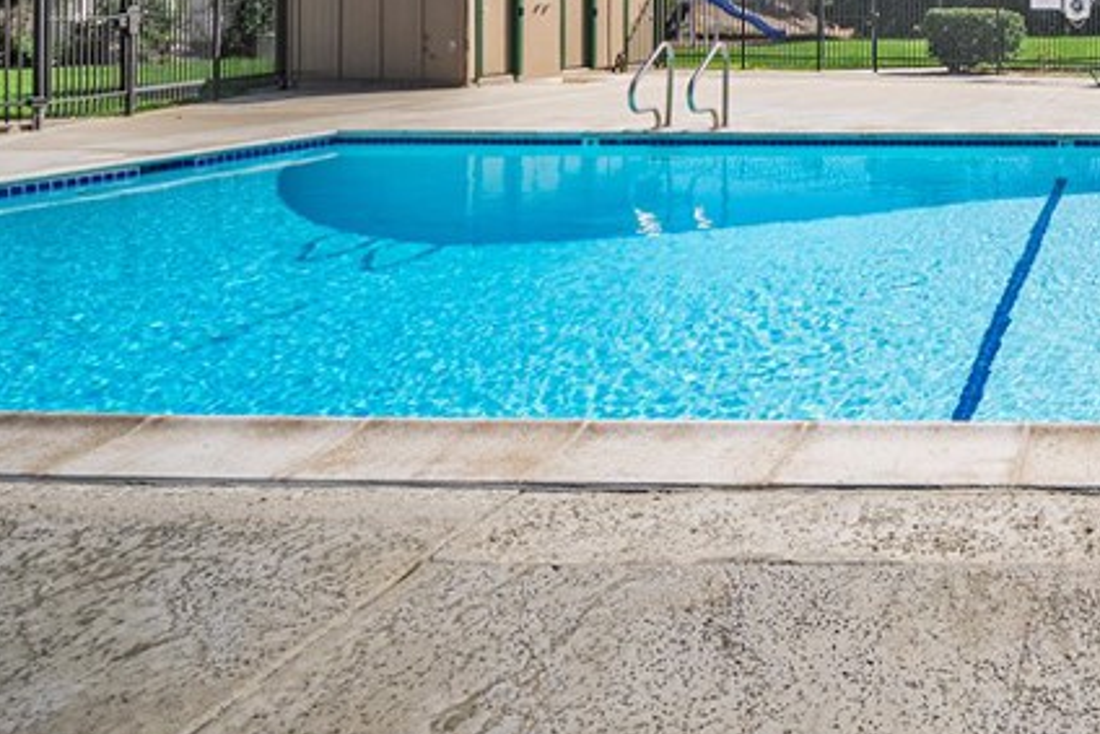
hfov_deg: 48.9
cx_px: 1157
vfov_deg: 39.6
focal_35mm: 29
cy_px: -1
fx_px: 886
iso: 80
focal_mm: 12
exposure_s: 1/500
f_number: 8
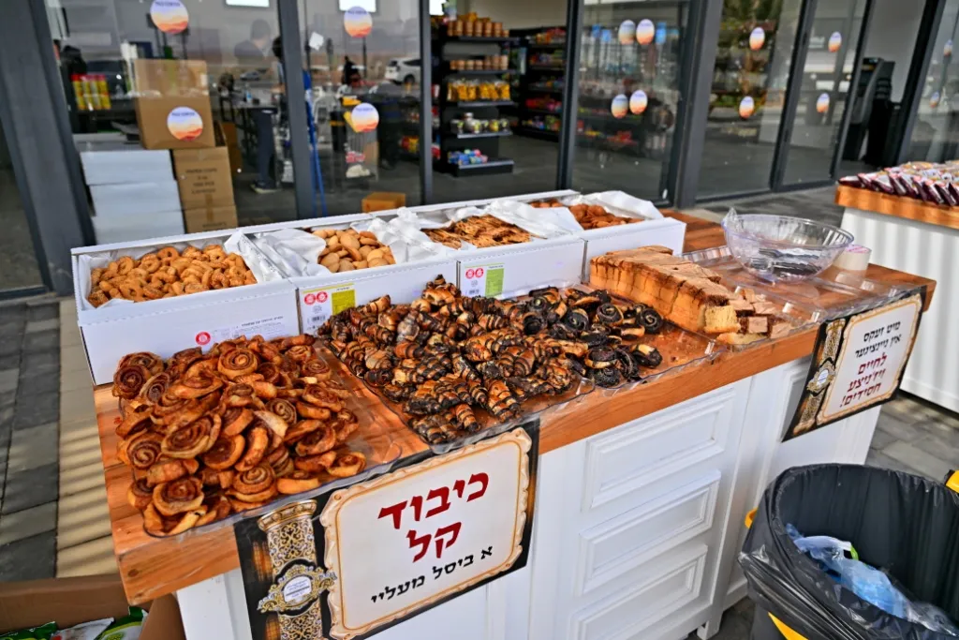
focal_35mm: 24
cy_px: 320
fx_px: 639
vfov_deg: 53.1
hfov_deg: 73.7
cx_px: 480
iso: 64
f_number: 4
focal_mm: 24
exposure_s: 1/500
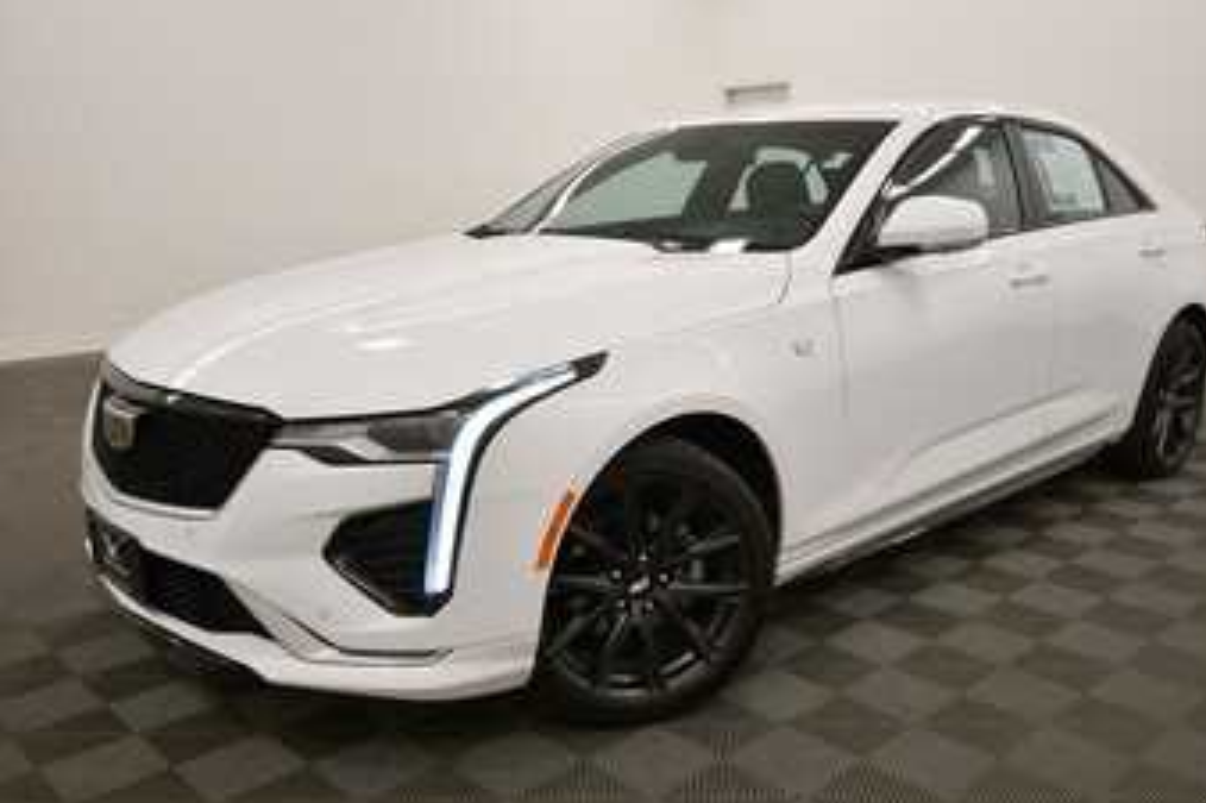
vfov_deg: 41.1
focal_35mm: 32
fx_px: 1071
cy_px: 409
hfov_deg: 58.7
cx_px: 653
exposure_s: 1/250
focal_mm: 18
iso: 720
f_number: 5.6
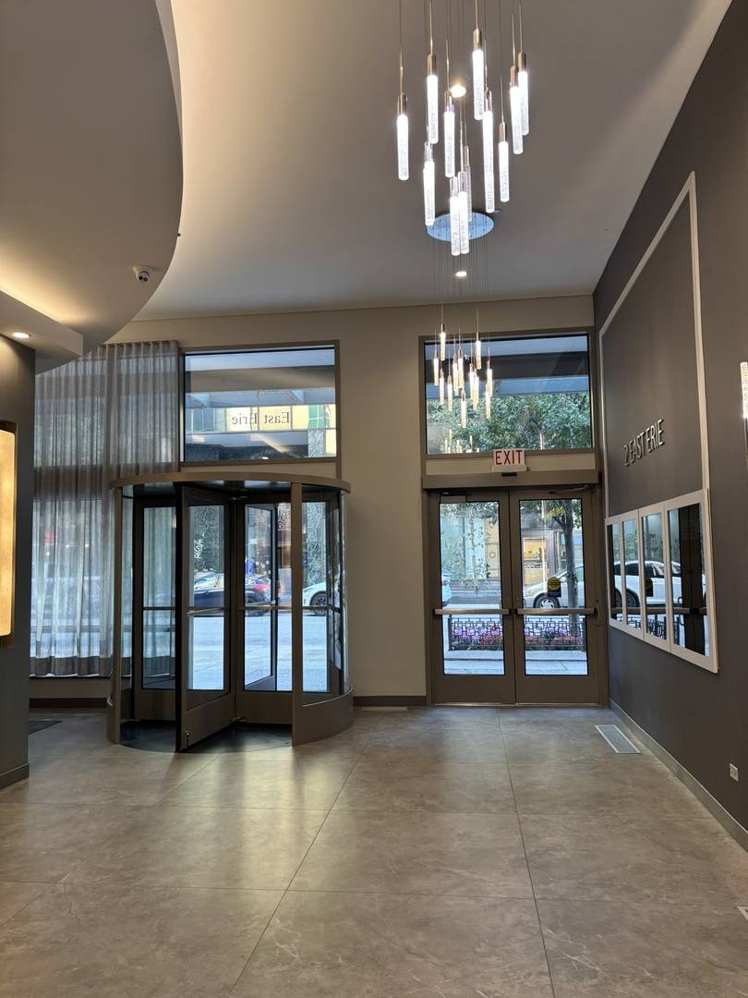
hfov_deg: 53.1
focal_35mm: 26
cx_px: 374
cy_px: 499
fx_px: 749
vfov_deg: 67.3
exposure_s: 1/60
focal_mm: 5.96
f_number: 1.6
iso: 80
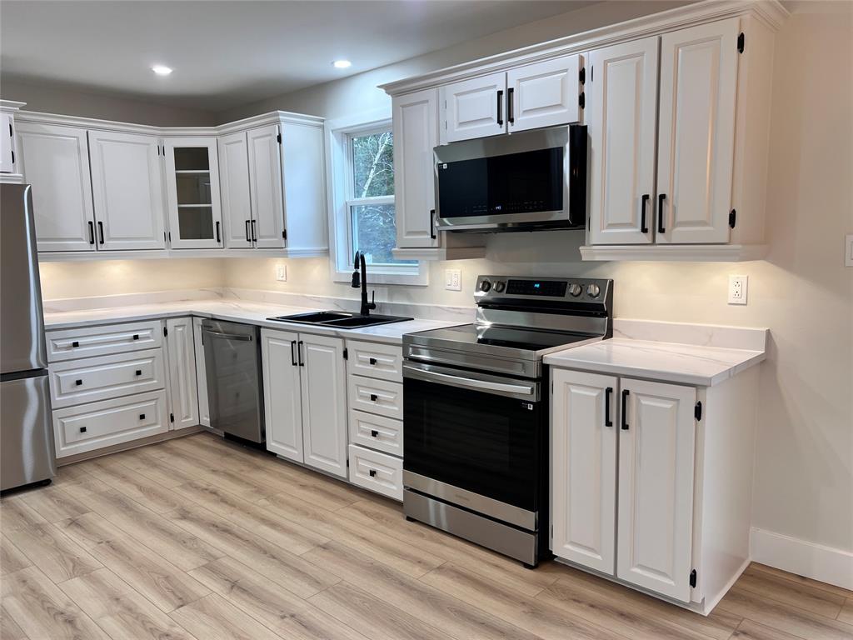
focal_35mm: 26
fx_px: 641
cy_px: 320
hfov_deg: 67.3
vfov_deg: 53.1
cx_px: 426
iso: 64
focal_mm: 5.7
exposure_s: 1/120
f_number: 1.5
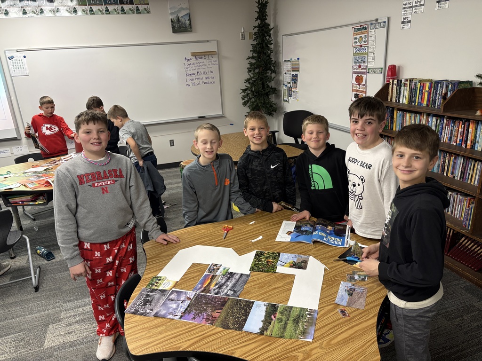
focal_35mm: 26
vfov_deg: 53.1
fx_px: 362
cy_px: 180
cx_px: 241
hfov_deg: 67.3
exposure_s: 1/60
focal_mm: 5.96
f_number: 1.6
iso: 125
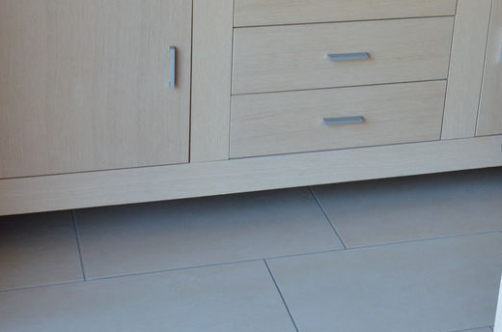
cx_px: 304
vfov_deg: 17.8
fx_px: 1043
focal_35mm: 75
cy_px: 24
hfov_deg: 27.0
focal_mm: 26
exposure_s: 1/160
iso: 1250
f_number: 6.3
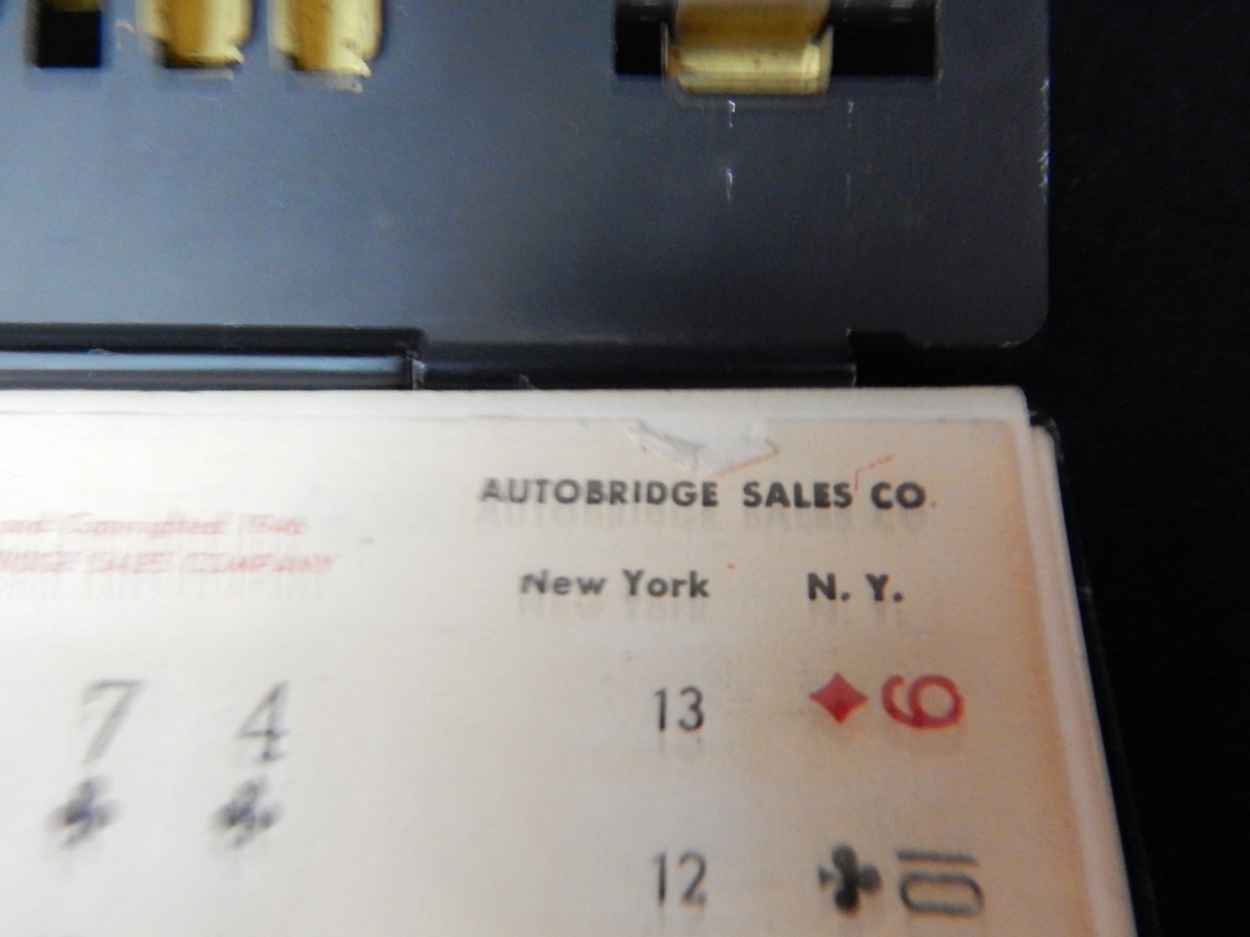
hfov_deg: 73.9
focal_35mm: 23
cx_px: 625
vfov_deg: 58.9
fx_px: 831
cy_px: 468
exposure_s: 1/5
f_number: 3
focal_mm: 4
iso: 800
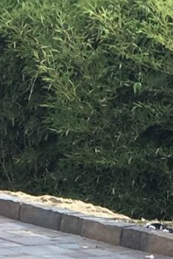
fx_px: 1701
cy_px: 680
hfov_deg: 5.8
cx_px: 33
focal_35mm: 236
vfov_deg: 7.9
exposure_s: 1/484
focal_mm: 4.15
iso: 25
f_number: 2.2
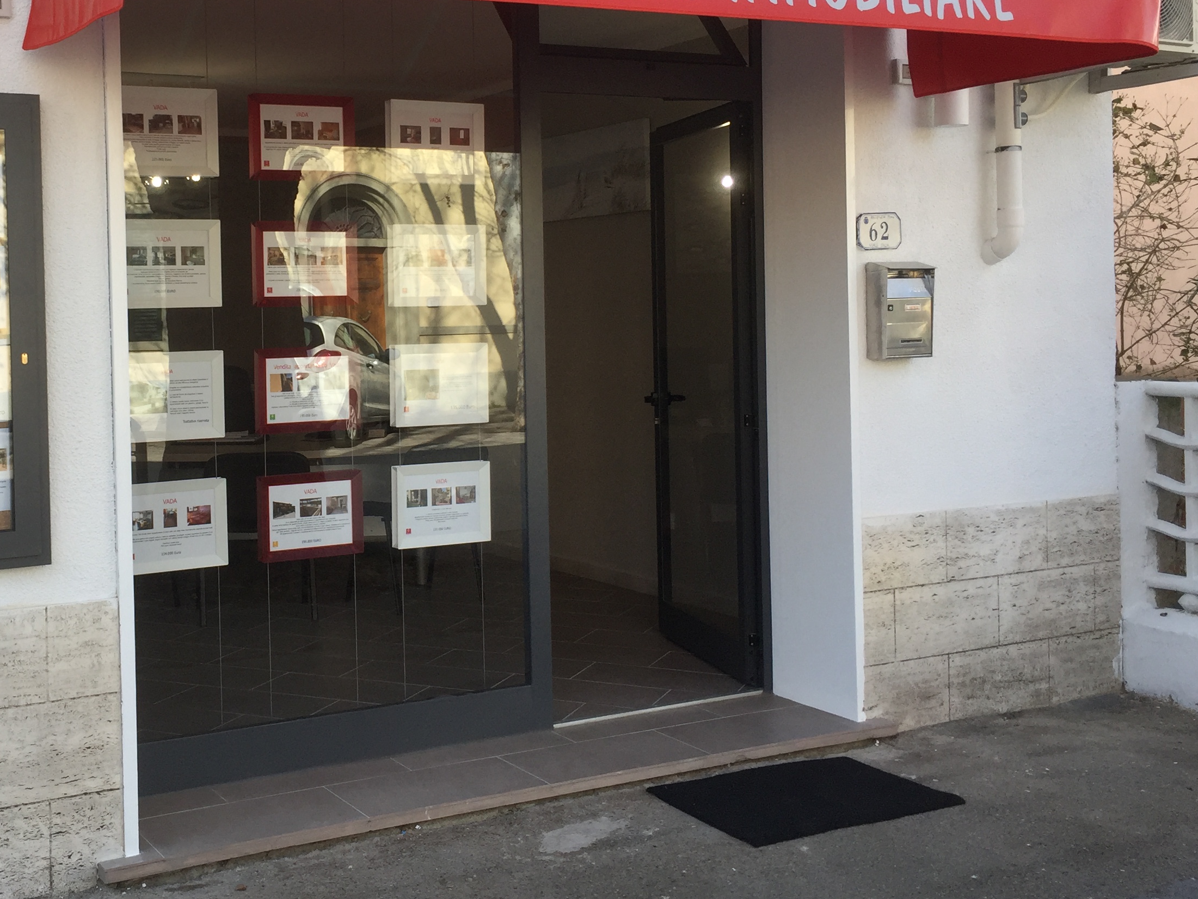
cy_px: 337
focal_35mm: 43
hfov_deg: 42.8
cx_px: 335
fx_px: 1488
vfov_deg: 33.4
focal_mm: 4.15
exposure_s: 1/314
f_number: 2.2
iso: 32
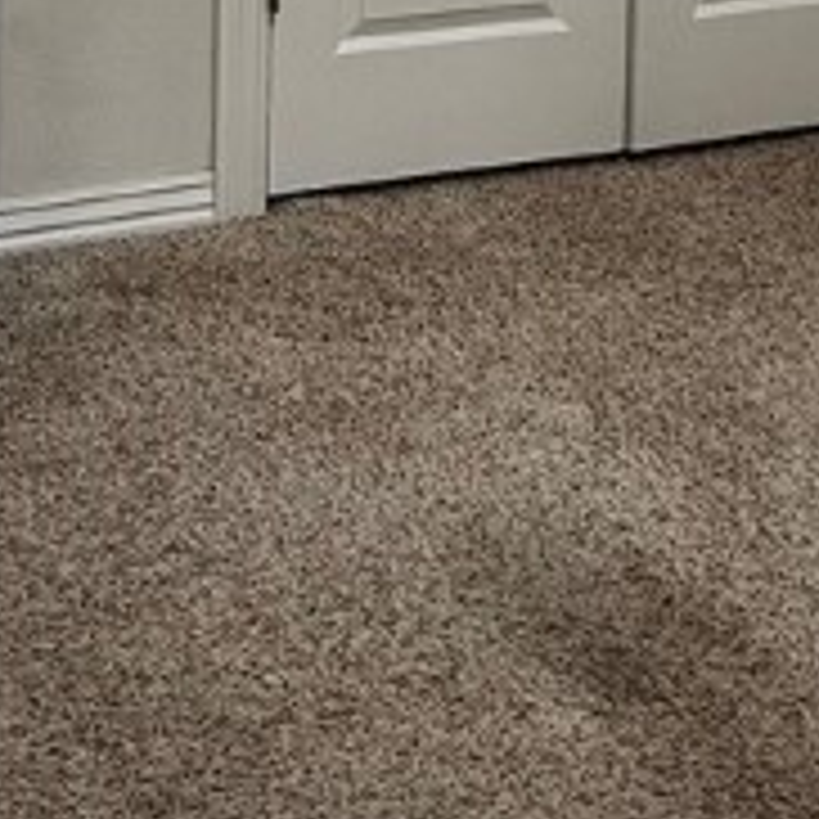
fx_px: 2596
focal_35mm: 97
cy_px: -310
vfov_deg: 16.7
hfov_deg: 17.9
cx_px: 338
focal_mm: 5.7
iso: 200
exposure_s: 1/60
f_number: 1.5
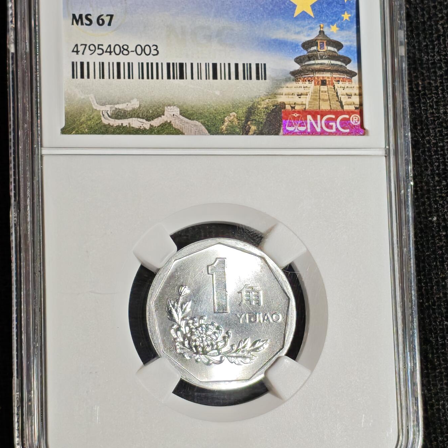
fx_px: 1860
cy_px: 210
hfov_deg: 13.7
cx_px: 224
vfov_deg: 13.7
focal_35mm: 127
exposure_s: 1/742
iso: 50
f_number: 1.5
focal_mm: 4.94
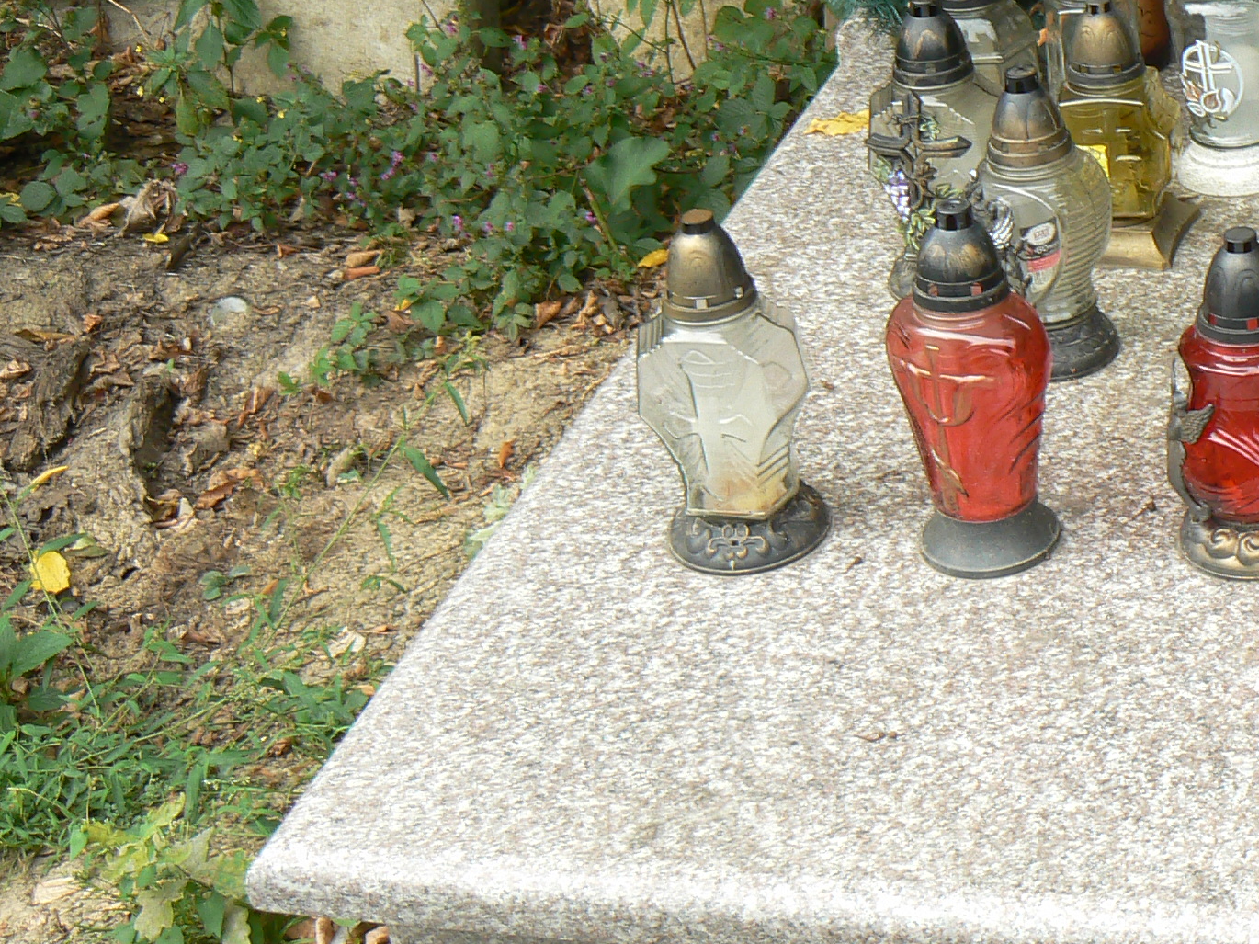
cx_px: 1176
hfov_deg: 25.4
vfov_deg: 19.7
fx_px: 2691
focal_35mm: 74
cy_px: 224
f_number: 5
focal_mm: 6
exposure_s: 1/125
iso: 80
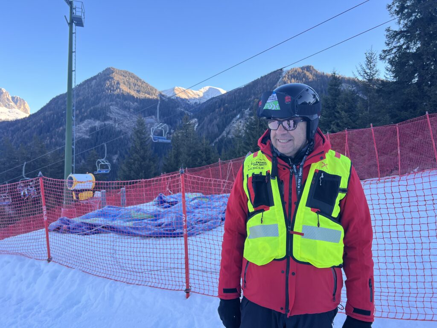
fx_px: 328
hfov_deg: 67.3
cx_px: 218
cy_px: 164
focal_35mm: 26
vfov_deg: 53.1
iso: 50
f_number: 1.5
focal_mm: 5.7
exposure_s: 1/526
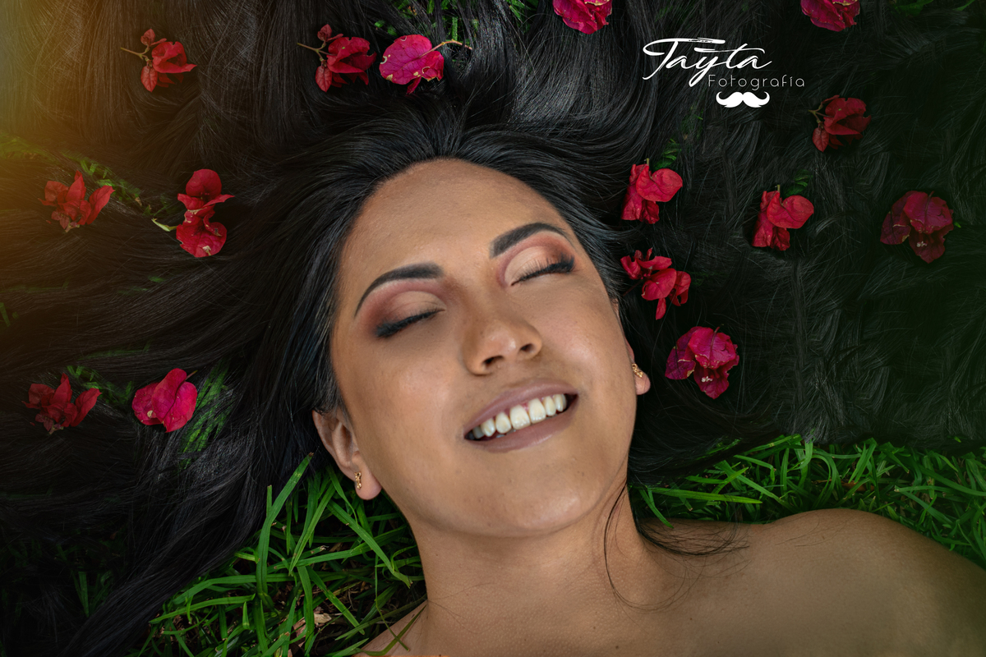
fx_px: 1643
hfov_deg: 33.4
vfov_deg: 22.6
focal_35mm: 60
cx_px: 493
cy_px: 328
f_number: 6.3
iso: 160
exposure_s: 1/100
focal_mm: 40
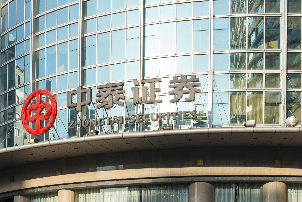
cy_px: 101
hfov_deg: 34.5
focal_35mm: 58
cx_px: 151
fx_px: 487
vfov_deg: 23.4
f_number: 10
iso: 500
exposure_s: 1/320
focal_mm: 58
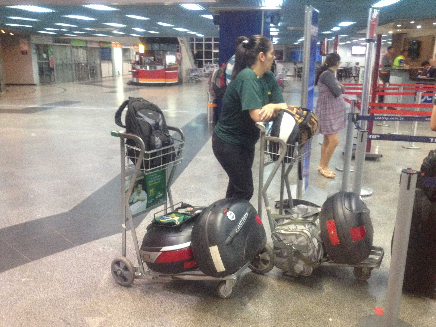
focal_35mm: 35
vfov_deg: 40.7
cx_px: 218
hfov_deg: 52.6
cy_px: 164
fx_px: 441
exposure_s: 1/15
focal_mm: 4.28
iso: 400
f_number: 2.4
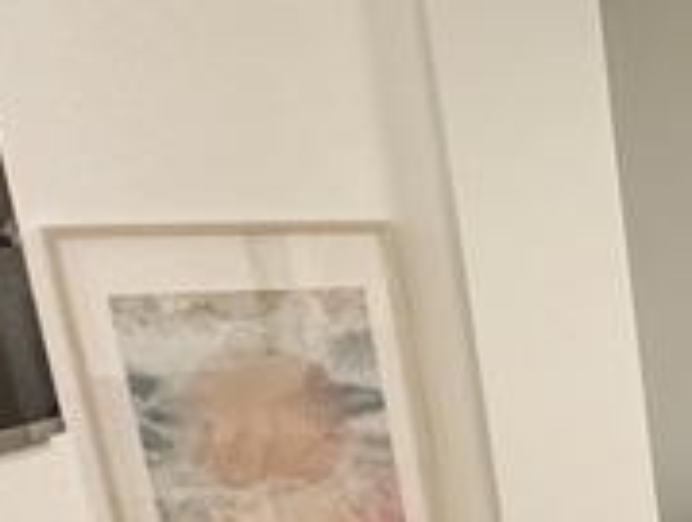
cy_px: 621
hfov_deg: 22.7
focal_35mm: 65
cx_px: 1104
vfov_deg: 21.2
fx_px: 1302
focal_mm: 2.22
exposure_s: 1/50
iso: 400
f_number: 2.2
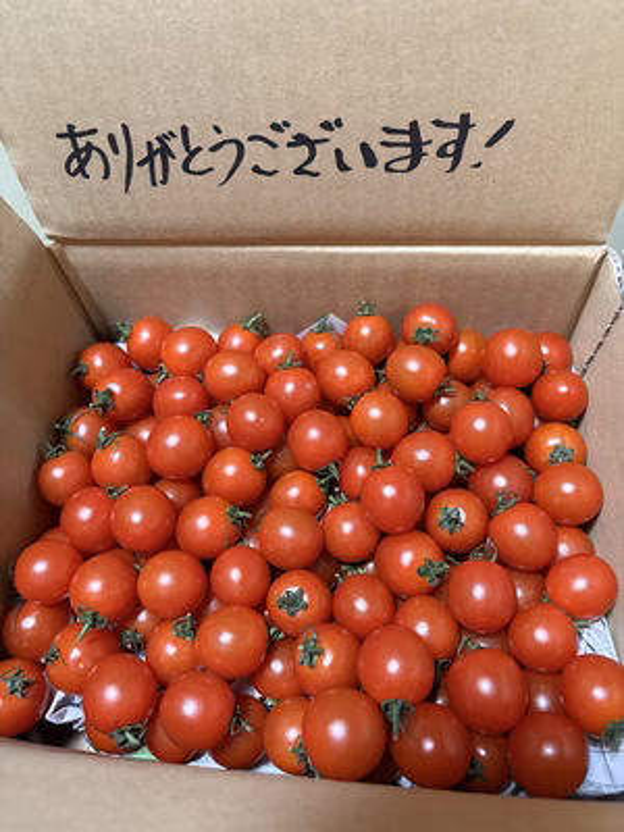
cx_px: 312
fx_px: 625
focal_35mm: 26
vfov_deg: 67.3
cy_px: 416
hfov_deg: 53.1
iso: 400
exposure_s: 1/52
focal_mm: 5.96
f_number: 1.6
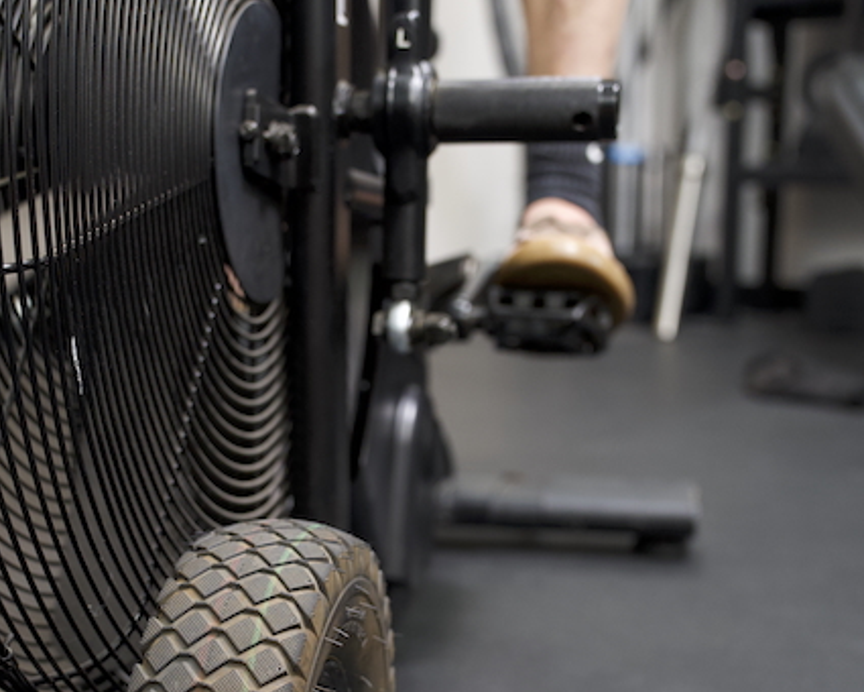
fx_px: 1611
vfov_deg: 23.9
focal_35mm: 63
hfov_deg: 29.9
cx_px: 317
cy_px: 540
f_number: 2.8
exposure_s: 1/160
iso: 1250
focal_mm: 31
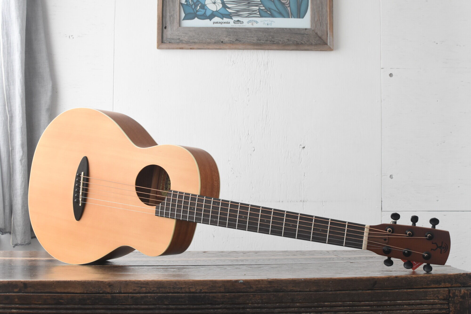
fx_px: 687
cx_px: 236
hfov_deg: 37.9
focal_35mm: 52
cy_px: 157
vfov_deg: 25.7
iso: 1600
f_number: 8
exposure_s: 1/60
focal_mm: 35
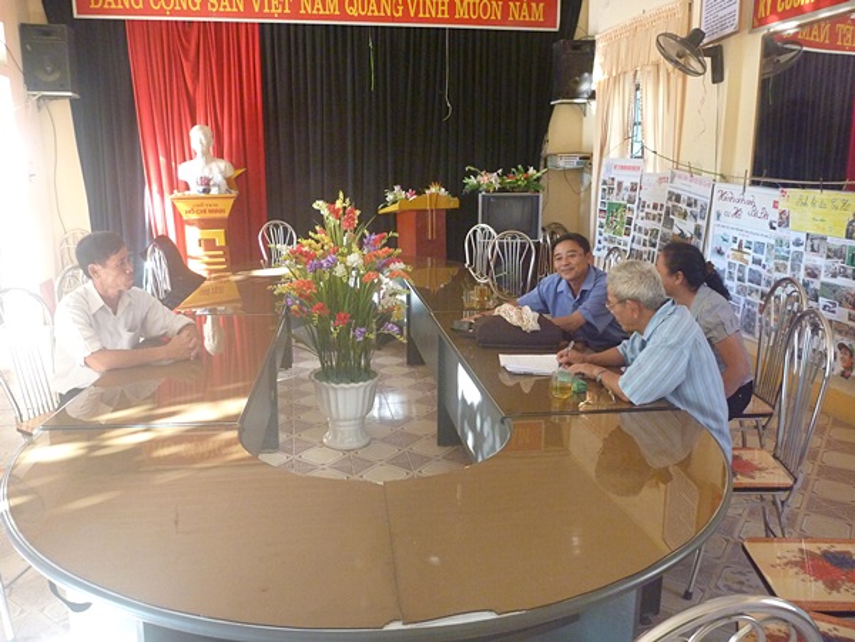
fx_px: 692
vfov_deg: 49.7
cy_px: 321
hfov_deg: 63.4
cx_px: 428
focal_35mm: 28
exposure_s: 1/30
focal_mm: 4.9
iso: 400
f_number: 3.3
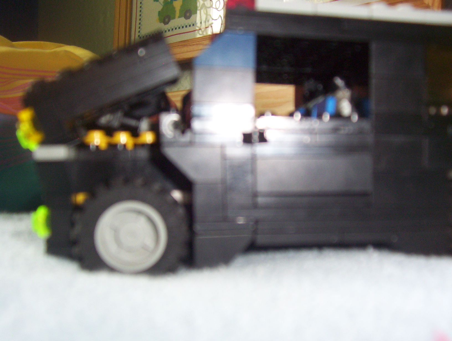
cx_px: 226
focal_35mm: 36
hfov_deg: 51.2
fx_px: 471
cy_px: 170
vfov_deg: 39.8
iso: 140
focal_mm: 5.54
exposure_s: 1/30
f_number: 2.76
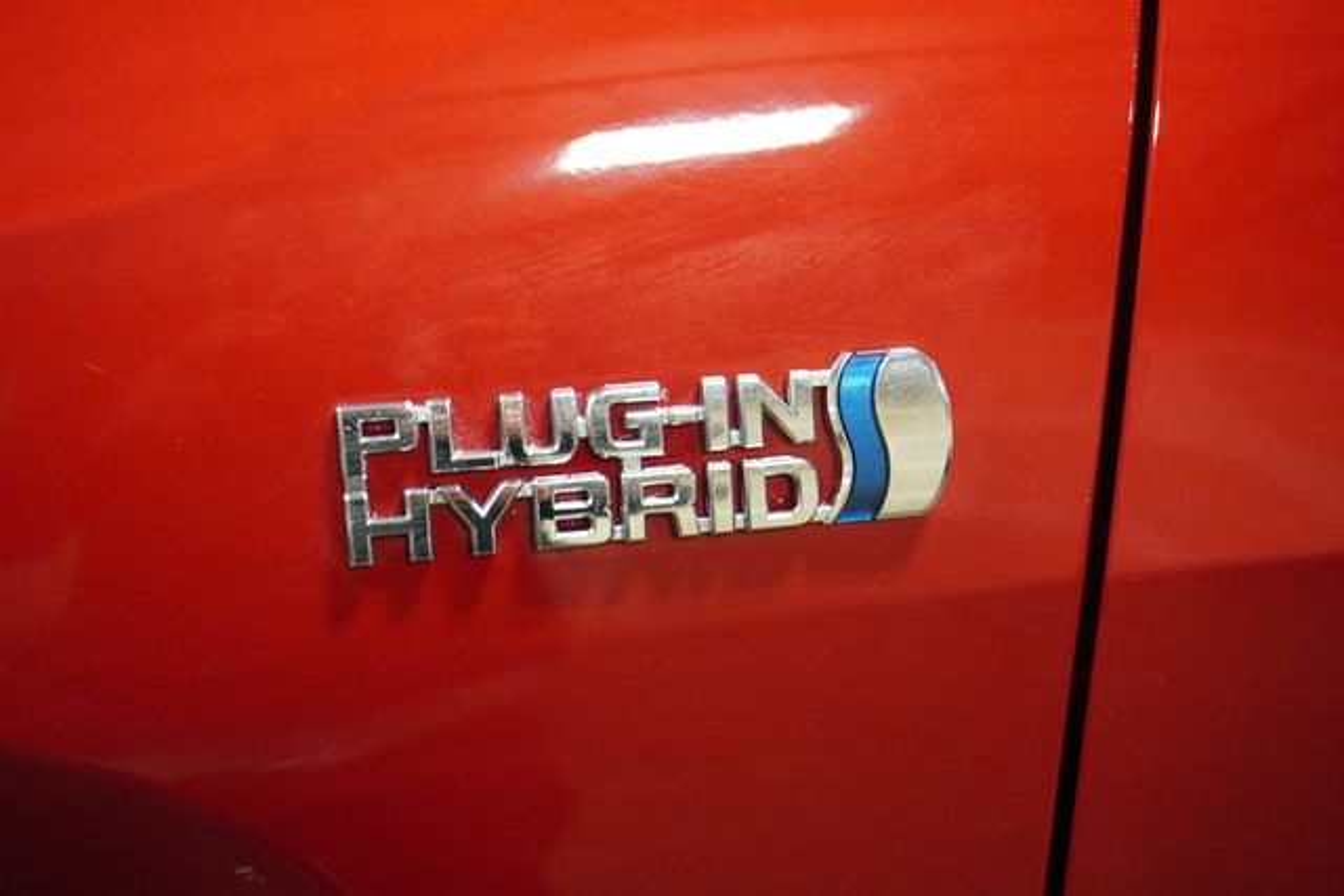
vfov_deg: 27.3
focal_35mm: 50
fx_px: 1848
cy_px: 448
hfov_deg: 40.0
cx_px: 672
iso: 4000
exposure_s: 1/60
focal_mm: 33
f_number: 5
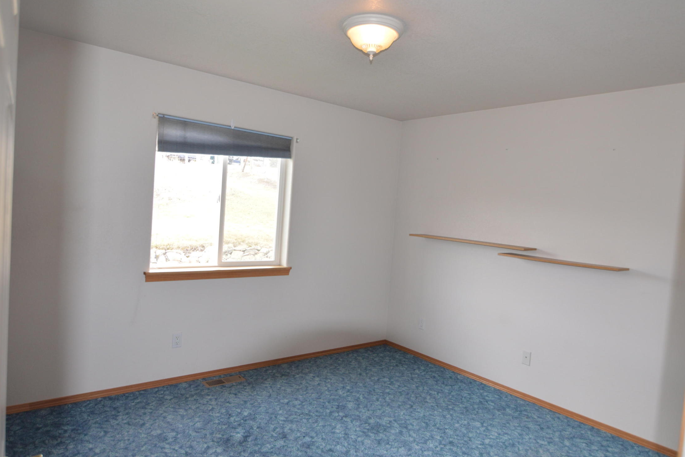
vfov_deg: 57.2
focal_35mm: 22
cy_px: 231
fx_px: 419
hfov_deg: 78.6
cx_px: 347
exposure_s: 1/125
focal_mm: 14
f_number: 4
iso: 400
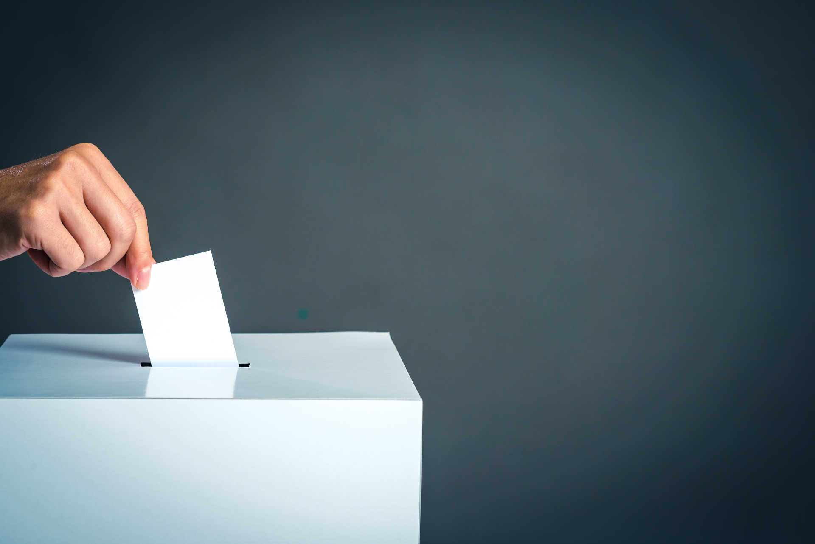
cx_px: 408
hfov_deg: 23.9
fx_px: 1925
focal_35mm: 85
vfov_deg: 16.1
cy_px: 272
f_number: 8
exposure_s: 1/125
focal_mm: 85
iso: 100
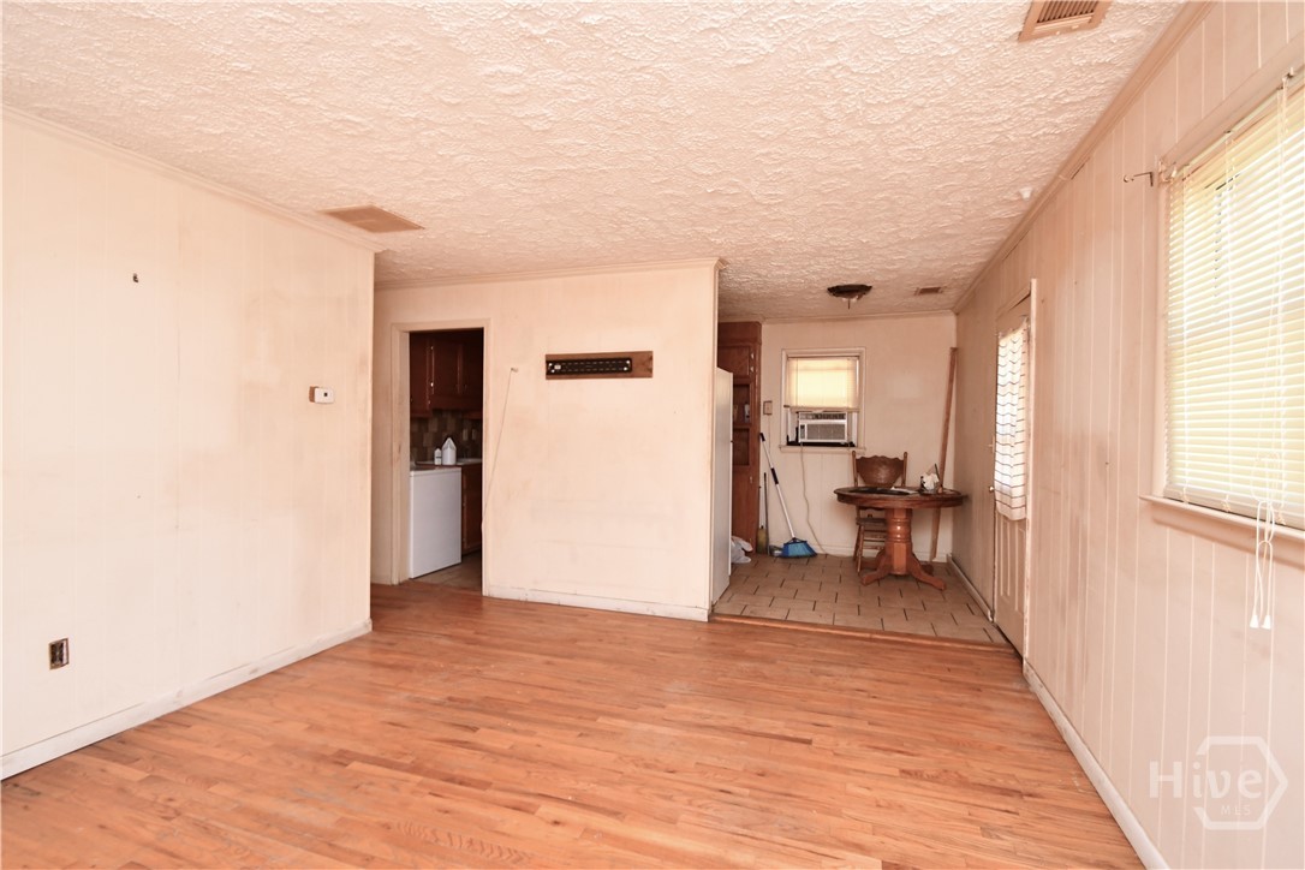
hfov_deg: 100.4
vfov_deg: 77.3
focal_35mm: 15
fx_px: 544
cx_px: 652
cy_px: 435
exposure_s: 1/60
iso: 1250
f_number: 4
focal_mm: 10
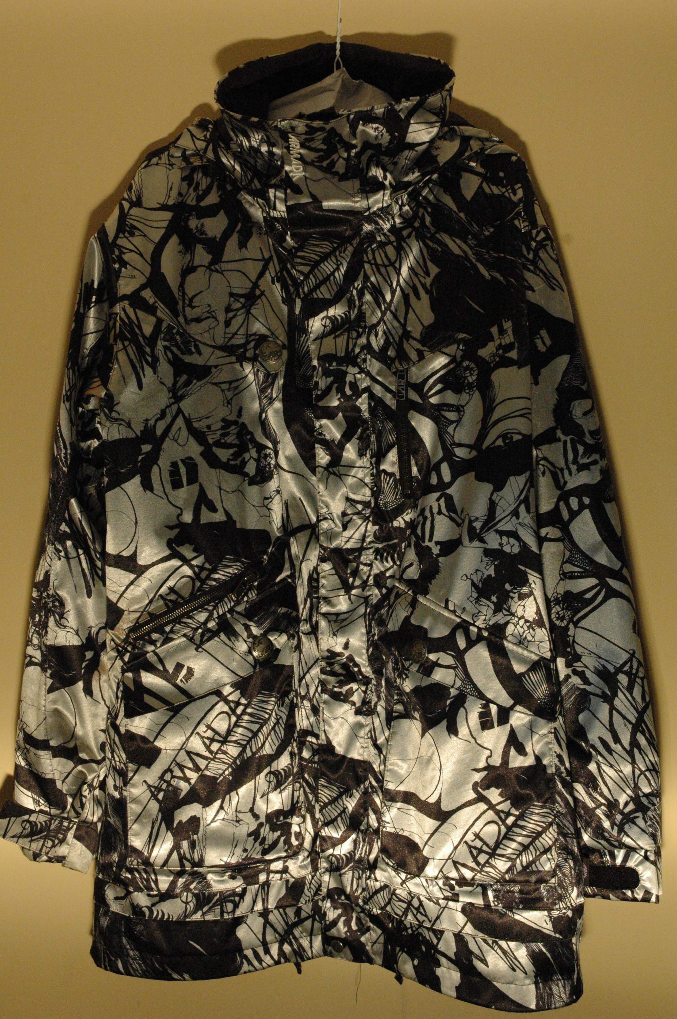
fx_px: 1441
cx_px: 338
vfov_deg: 38.9
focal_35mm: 51
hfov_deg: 26.4
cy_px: 510
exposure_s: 1/250
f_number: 8
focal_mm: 34
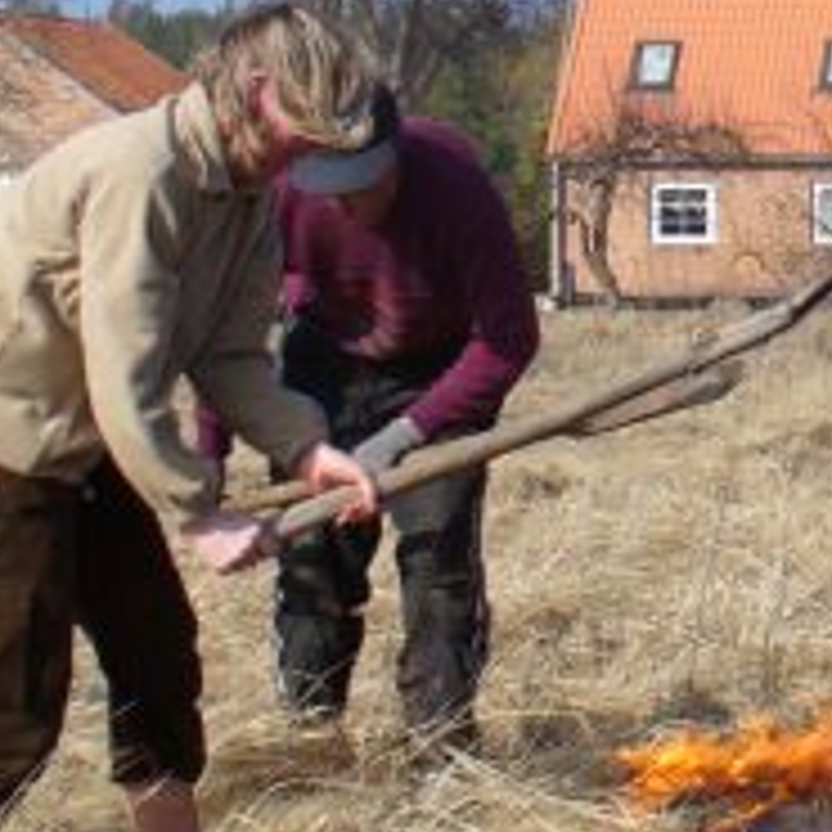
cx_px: 926
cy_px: 290
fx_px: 3372
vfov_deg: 14.0
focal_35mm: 124
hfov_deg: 13.8
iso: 64
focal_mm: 6.1
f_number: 5.6
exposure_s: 1/250
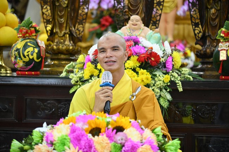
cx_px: 114
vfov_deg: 11.4
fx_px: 763
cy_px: 76
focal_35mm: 120
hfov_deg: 17.1
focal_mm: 120
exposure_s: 1/160
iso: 8000
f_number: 4
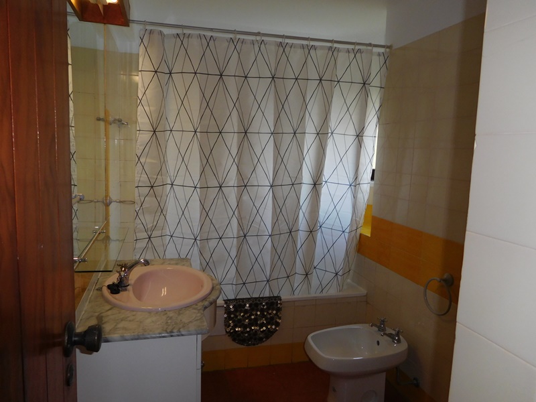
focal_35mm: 25
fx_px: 387
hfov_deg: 69.4
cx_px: 268
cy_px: 201
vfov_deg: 54.9
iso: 200
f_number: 3.4
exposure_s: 1/30
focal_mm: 4.5
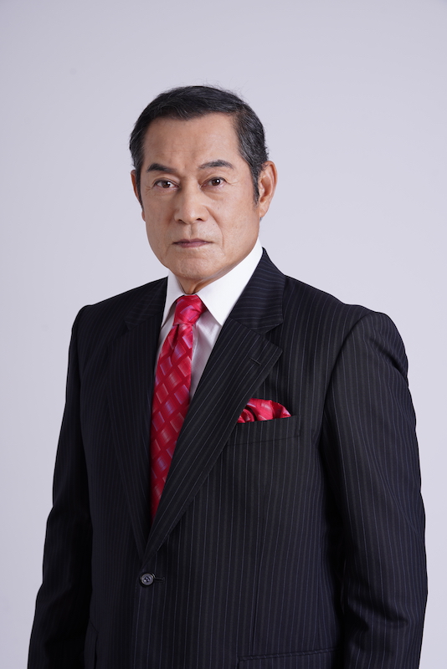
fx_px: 1582
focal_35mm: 85
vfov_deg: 23.9
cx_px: 224
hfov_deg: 16.1
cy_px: 334
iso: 100
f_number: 9
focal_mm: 85
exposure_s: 1/125
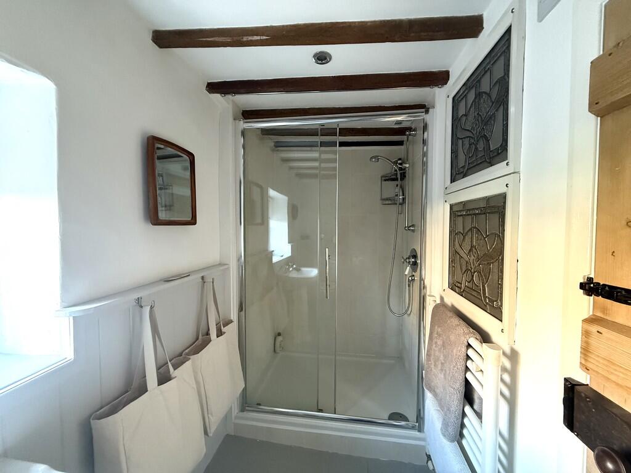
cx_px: 316
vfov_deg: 85.7
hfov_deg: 102.1
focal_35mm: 14
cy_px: 236
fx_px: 255
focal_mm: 2.22
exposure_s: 1/60
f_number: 2.2
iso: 800
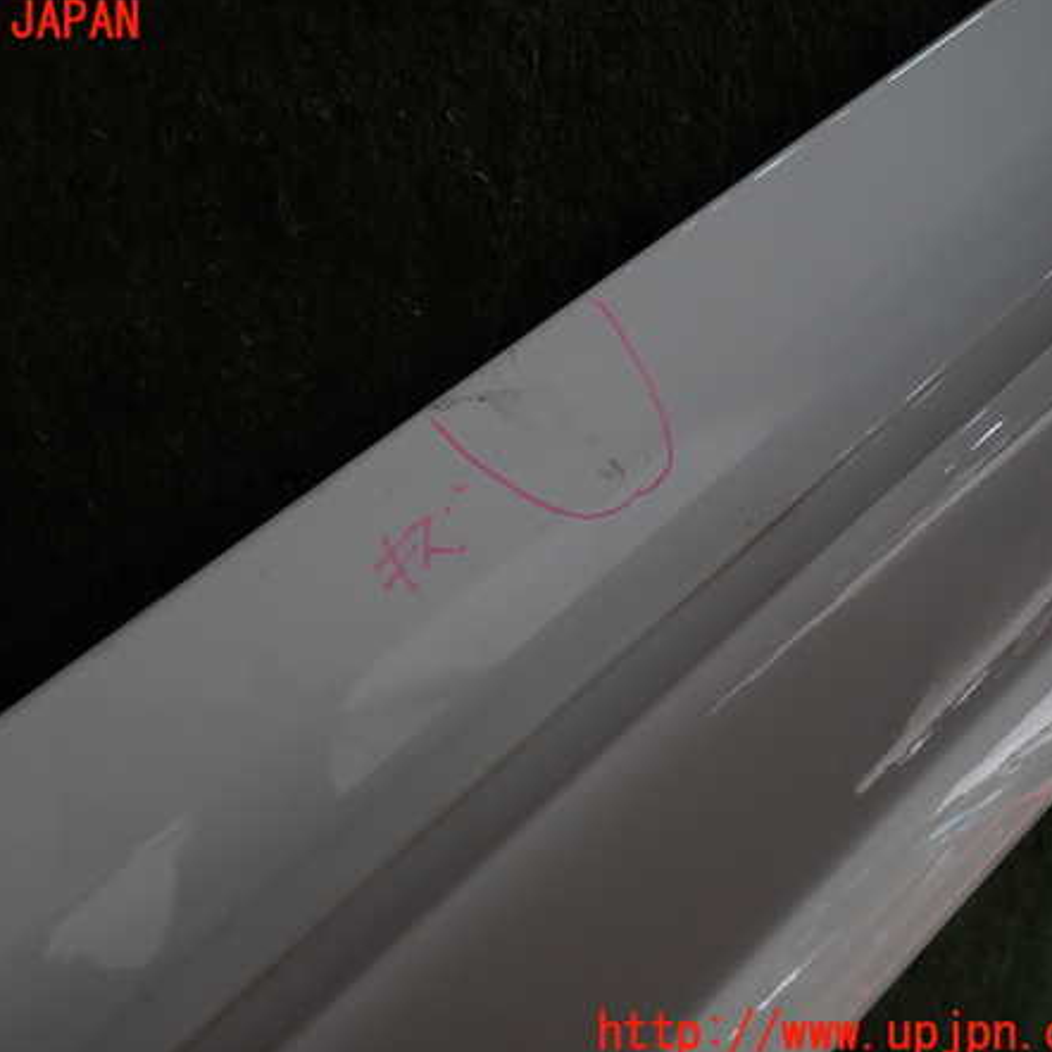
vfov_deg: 54.0
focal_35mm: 30
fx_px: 1031
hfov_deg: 53.7
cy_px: 528
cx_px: 421
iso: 100
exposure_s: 1/100
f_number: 2
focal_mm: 4.5
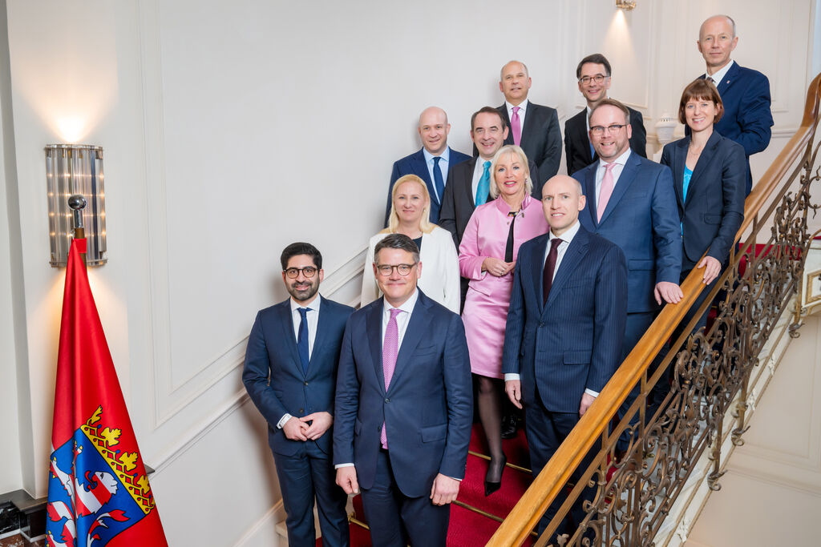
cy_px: 274
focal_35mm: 31
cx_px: 410
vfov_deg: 42.3
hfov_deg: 60.3
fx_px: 707
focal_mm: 31
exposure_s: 1/125
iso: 640
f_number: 6.3
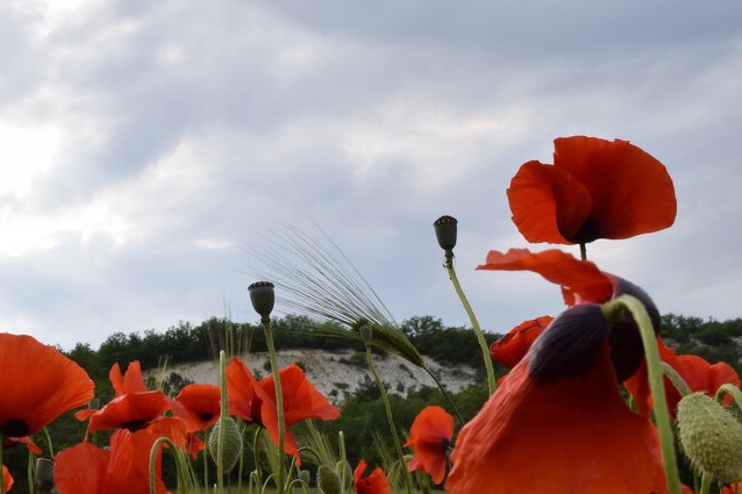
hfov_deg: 30.5
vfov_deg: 20.6
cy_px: 429
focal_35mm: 65
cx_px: 181
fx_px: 1338
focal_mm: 23
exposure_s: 1/80
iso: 200
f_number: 22
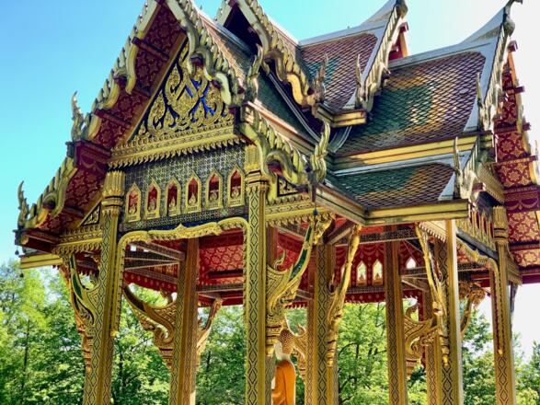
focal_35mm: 52
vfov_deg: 28.0
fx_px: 811
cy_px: 202
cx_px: 270
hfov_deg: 36.8
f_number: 2.4
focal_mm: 6
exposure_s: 1/122
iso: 25
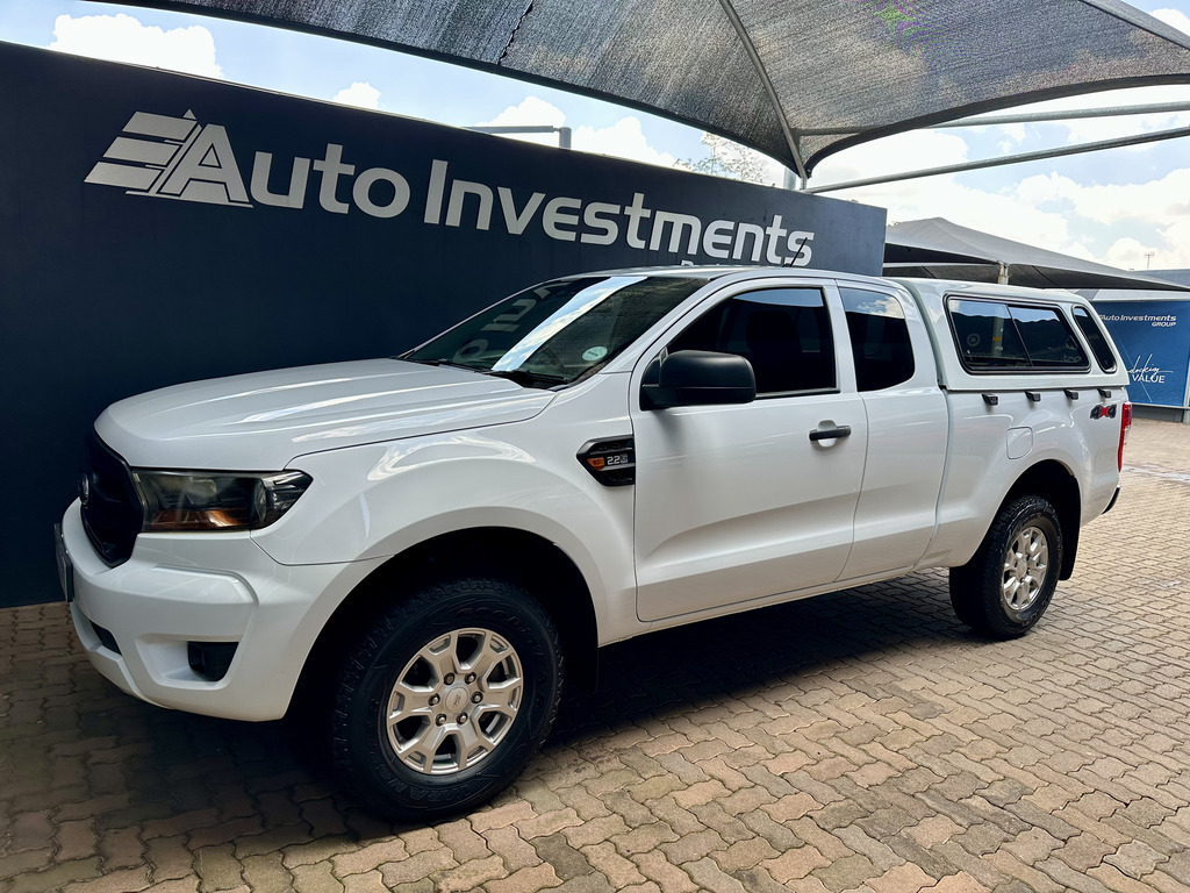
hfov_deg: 71.6
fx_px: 825
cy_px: 446
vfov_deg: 56.8
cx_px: 595
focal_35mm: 24
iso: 80
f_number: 1.78
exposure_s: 1/694
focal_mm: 6.86
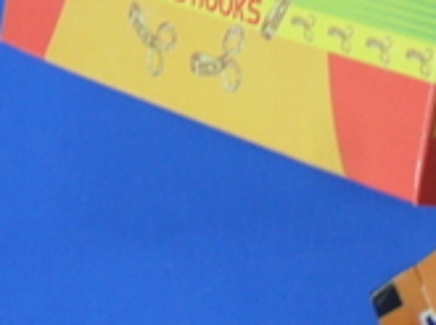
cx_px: 544
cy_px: 144
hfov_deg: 12.2
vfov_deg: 9.4
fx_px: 1986
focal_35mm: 158
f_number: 5
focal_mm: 9.3
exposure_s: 1/4
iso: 200
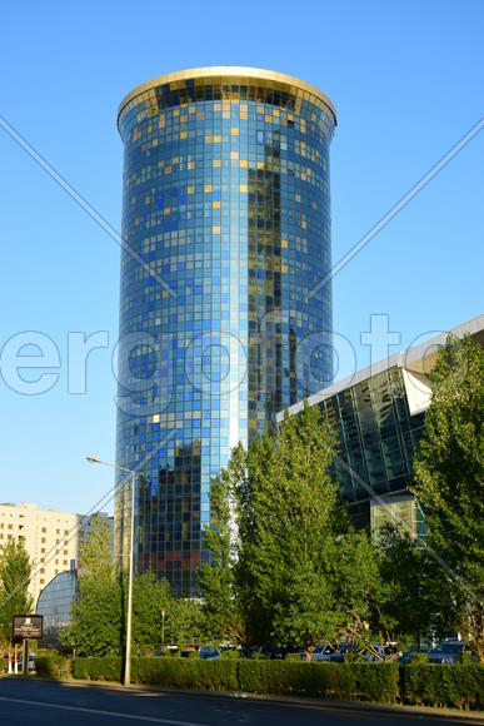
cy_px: 363
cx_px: 242
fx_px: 1058
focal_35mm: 52
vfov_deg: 37.8
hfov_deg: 25.8
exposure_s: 1/80
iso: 100
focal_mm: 35
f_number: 8
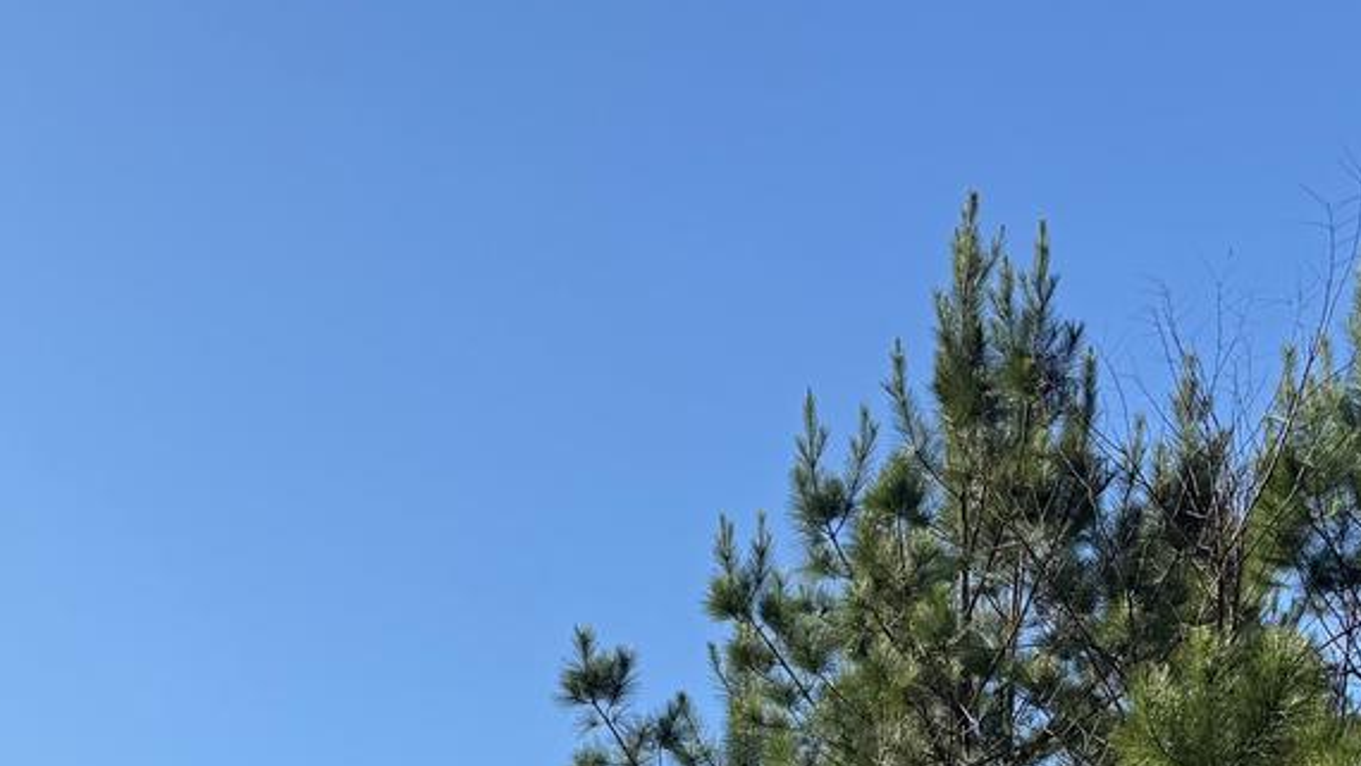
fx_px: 2382
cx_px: 267
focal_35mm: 66
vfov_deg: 16.3
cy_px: 1224
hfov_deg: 31.1
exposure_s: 1/4673
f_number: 1.78
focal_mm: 6.76
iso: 80
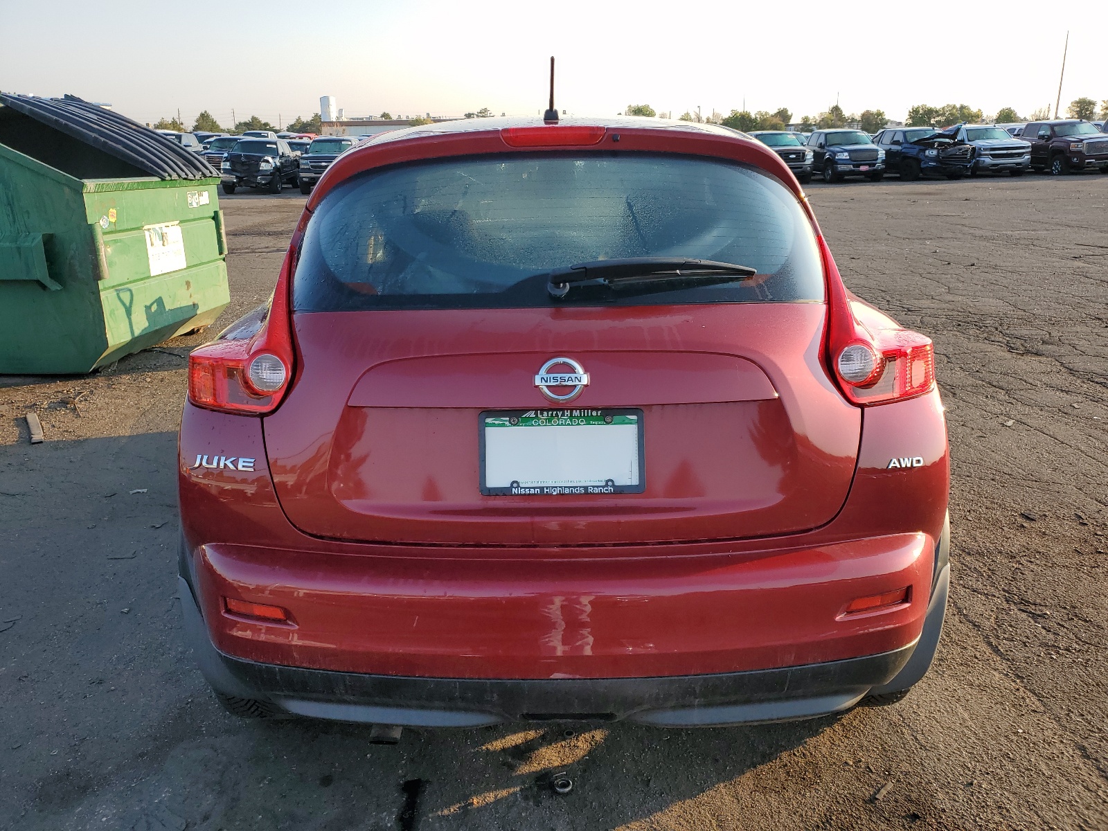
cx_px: 554
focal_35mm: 26
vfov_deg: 53.1
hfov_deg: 67.3
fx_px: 832
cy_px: 416
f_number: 1.5
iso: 50
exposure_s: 1/833
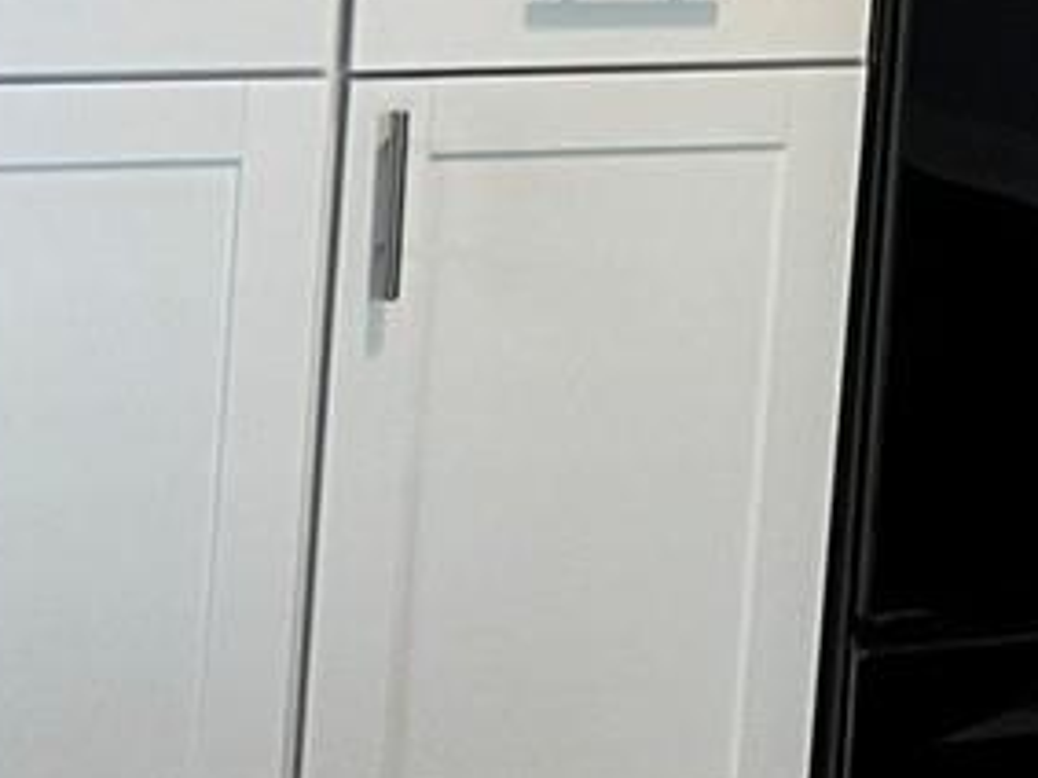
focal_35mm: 147
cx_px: 1940
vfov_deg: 9.7
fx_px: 4406
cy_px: -466
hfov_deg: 12.2
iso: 125
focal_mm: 5.7
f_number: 1.5
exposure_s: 1/60
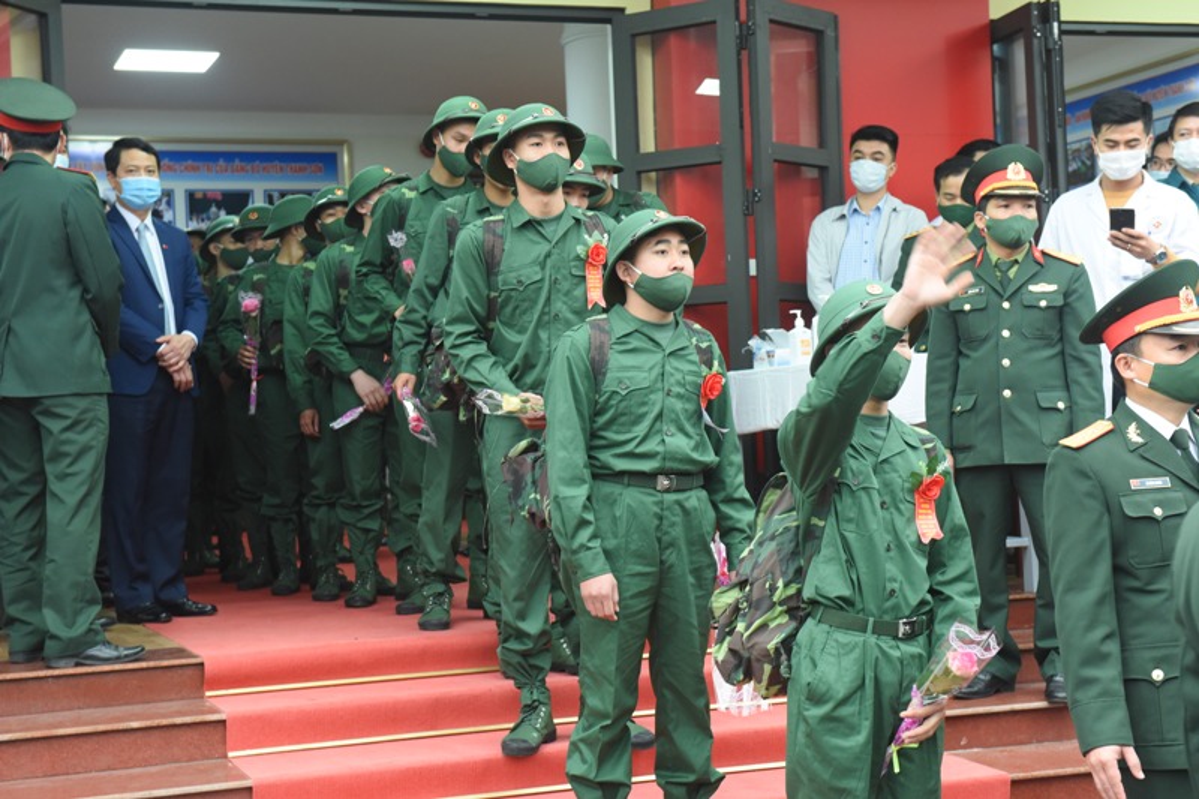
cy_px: 400
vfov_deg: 22.6
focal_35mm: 60
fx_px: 1998
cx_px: 600
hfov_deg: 33.4
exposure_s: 1/60
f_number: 5.6
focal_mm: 60
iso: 2500
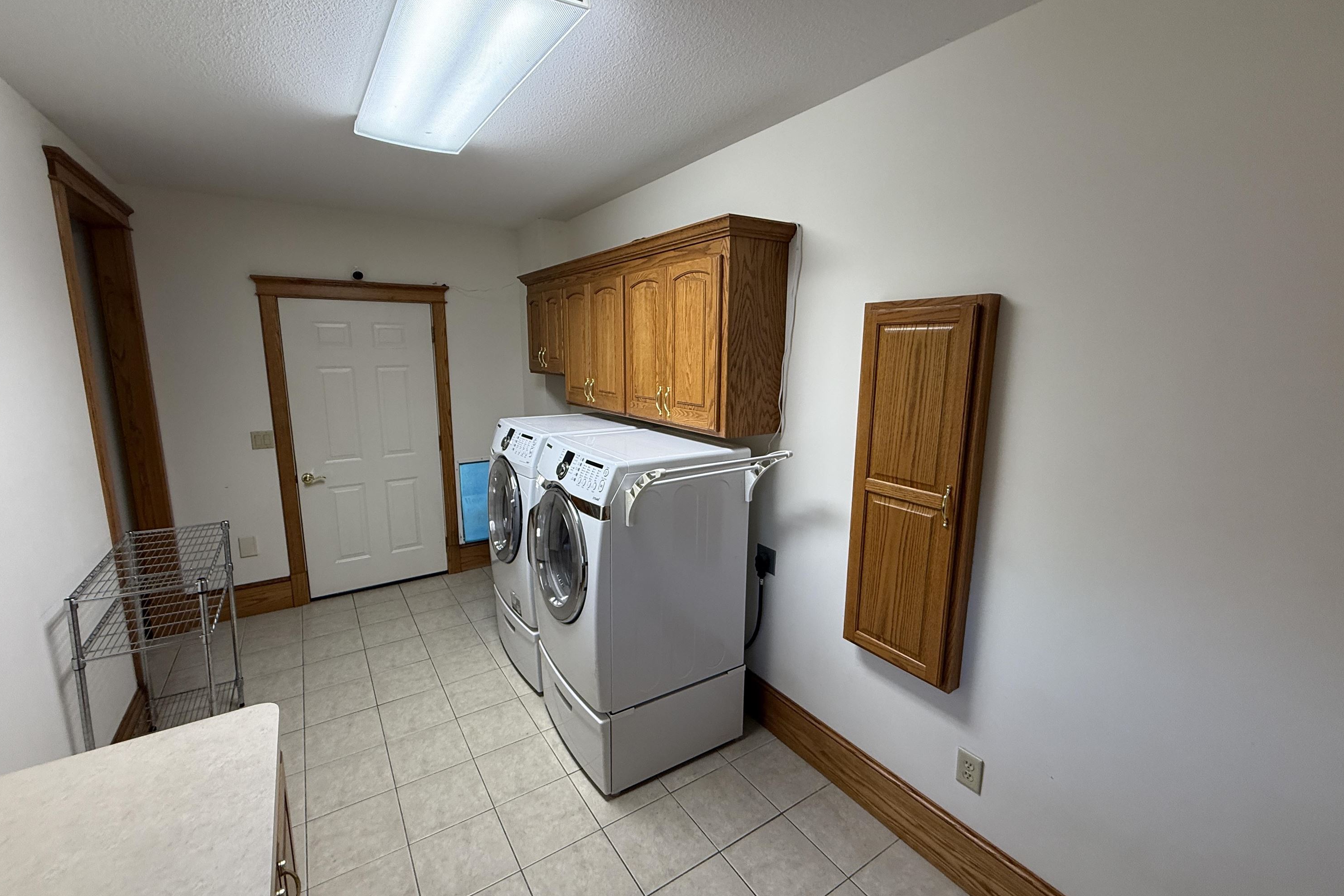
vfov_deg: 77.3
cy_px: 443
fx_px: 560
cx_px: 658
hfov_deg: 100.4
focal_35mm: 15
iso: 160
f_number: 2.2
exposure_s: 1/120
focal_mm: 2.22
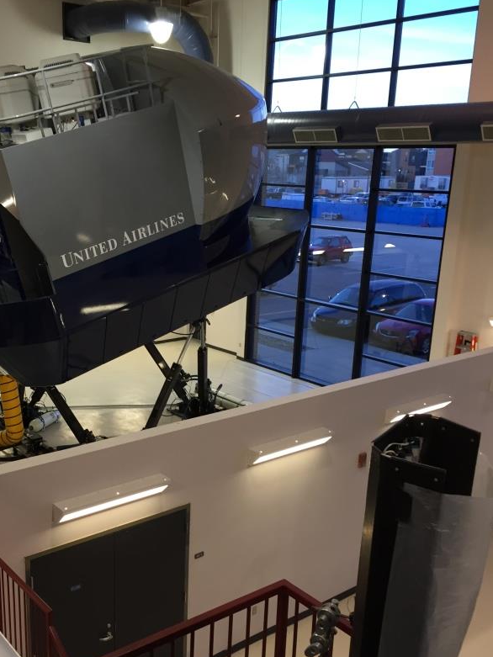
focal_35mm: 38
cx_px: 173
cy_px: 369
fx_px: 721
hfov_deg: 37.4
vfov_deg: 48.9
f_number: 2.2
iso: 80
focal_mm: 4.15
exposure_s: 1/30
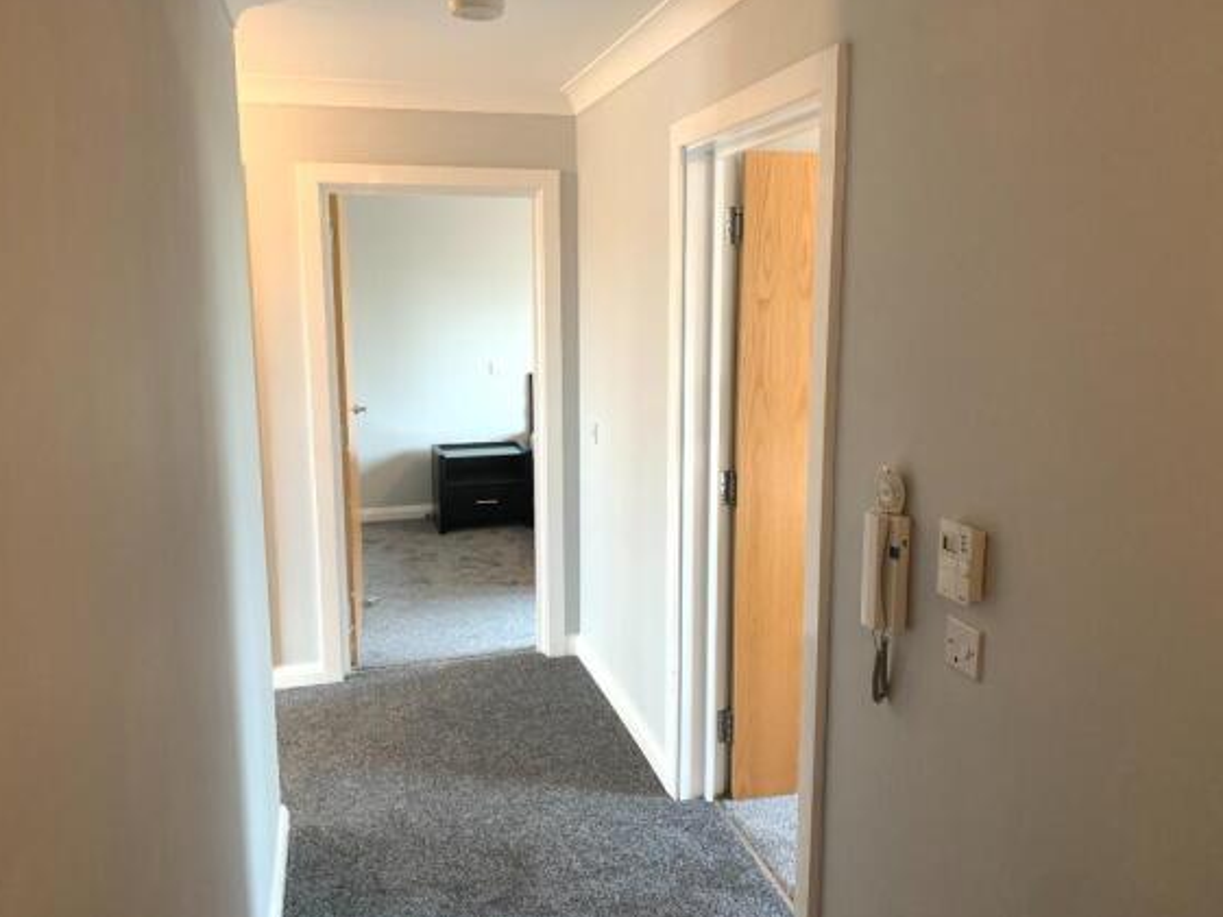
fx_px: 954
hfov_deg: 65.3
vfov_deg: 51.4
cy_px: 450
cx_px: 620
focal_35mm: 27
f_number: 1.8
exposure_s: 1/50
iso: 250
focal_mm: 4.25
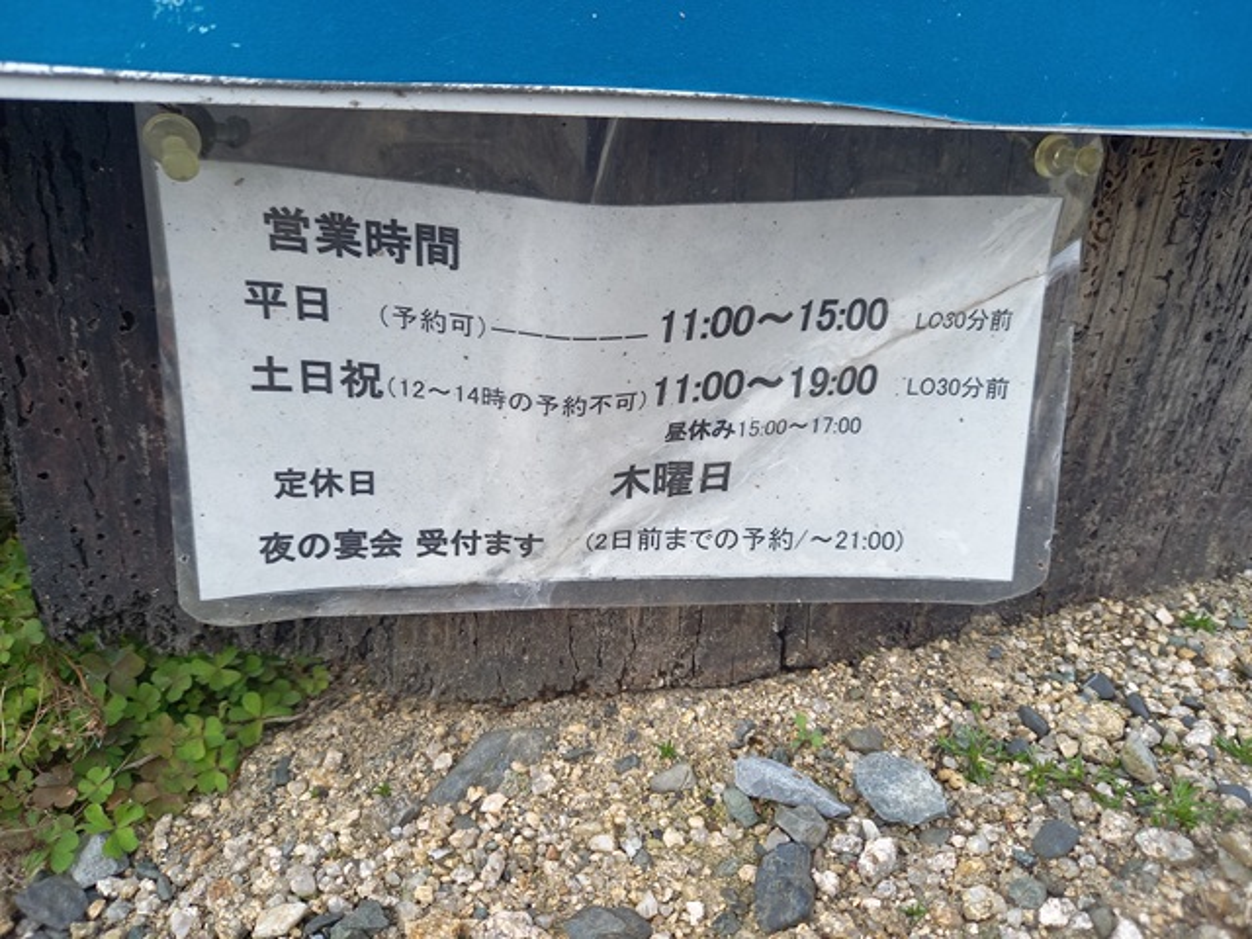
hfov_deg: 69.4
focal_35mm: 25
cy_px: 470
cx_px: 626
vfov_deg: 54.9
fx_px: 904
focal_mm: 4.65
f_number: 1.8
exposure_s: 1/187
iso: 50
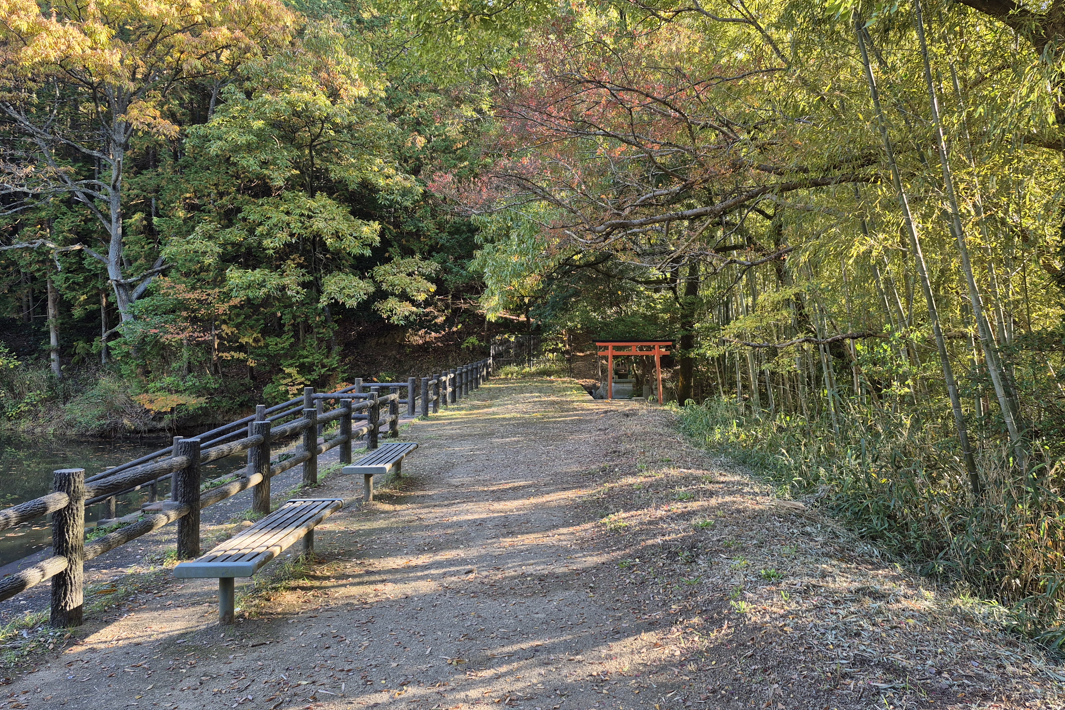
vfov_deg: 49.5
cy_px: 315
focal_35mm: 26
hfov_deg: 69.3
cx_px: 575
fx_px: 769
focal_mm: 5.4
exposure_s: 1/180
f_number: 1.8
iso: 40
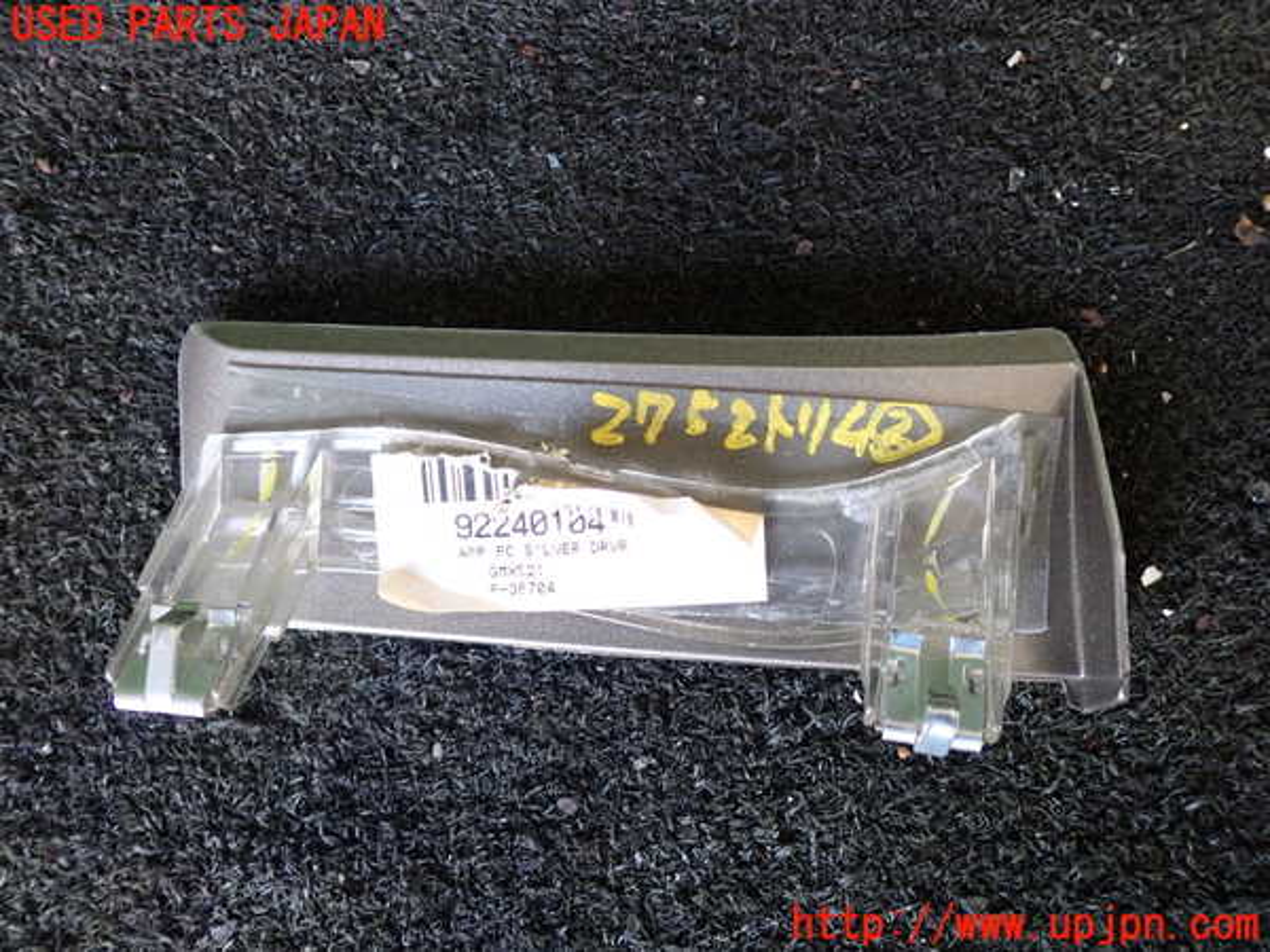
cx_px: 635
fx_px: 1101
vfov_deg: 46.8
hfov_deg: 60.0
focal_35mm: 30
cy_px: 476
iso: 200
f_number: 2.3
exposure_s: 1/40
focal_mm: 5.4
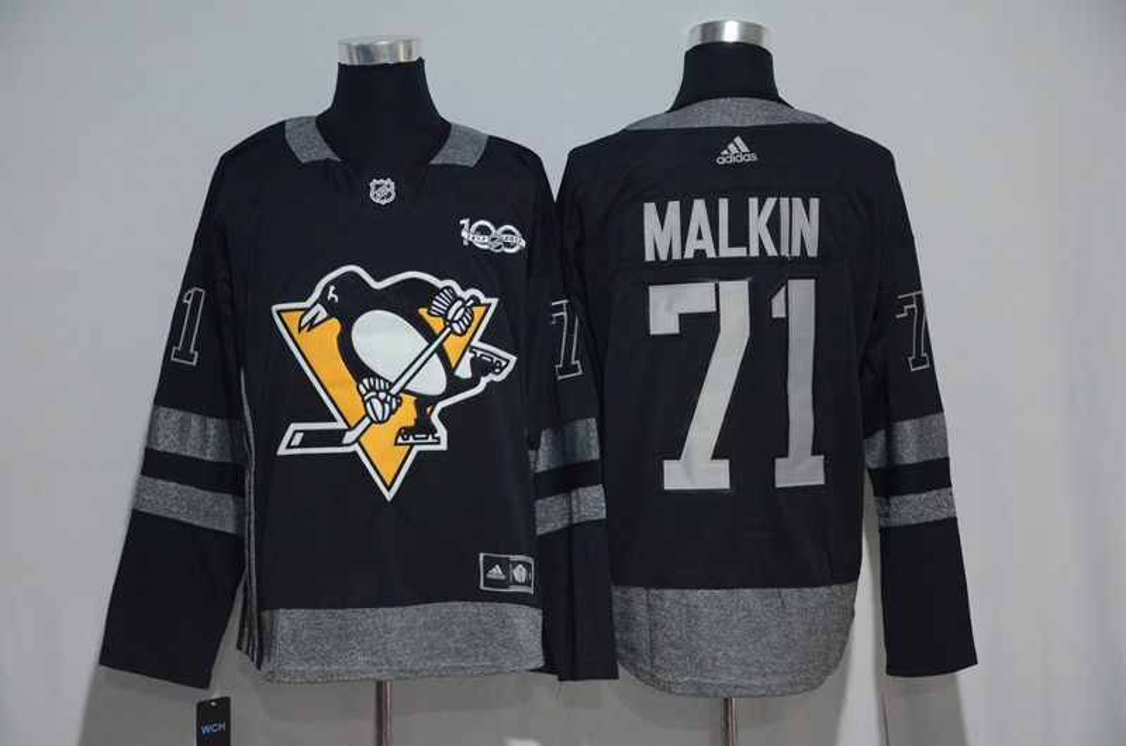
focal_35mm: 78
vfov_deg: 17.4
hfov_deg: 26.0
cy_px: 373
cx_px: 563
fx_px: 2435
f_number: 4.8
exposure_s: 1/40
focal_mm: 52
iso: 4000
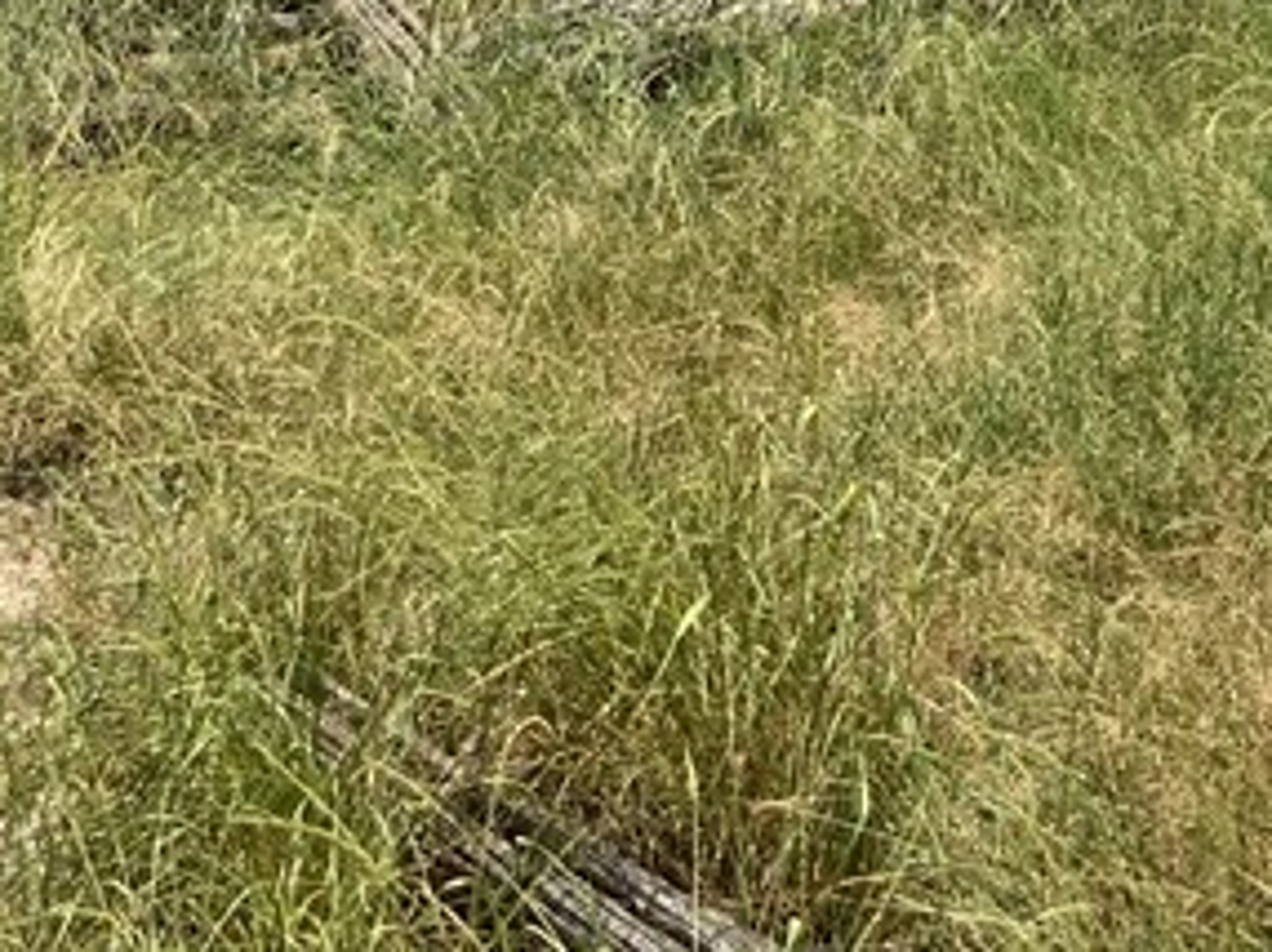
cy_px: -658
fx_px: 3818
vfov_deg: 13.1
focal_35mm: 104
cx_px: 881
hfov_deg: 18.8
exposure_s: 1/2058
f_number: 1.8
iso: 16
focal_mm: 3
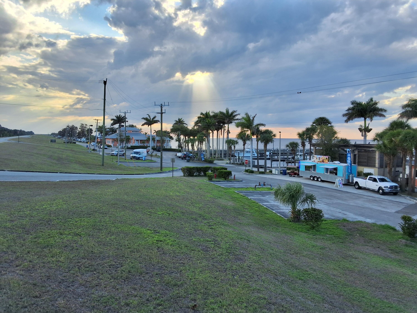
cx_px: 208
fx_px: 337
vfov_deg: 49.7
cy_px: 156
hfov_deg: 63.4
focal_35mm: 28
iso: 32
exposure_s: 1/1024
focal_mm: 2.91
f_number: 1.9
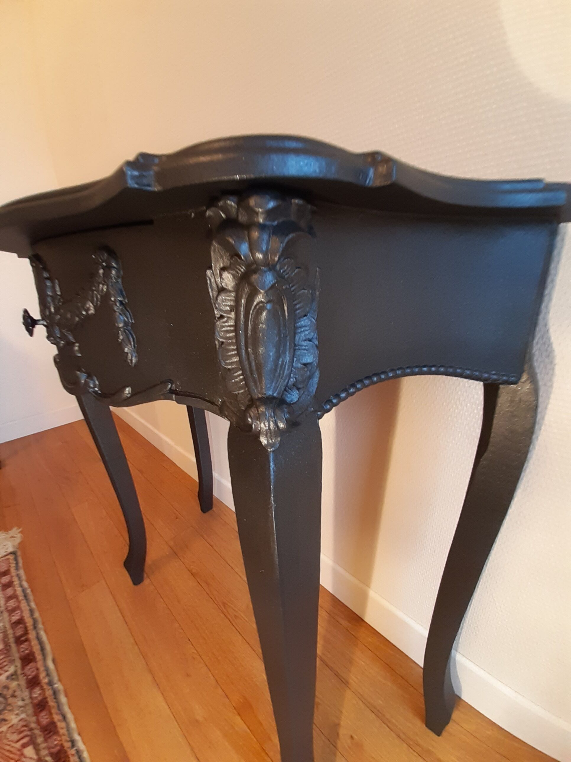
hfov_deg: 89.9
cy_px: 381
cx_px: 286
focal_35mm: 13
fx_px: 286
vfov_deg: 106.2
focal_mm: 1.13
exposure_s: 1/25
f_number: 2.2
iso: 160
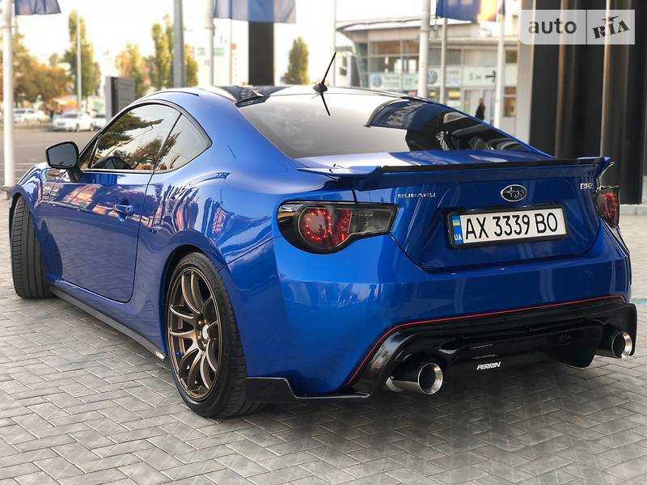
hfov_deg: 36.8
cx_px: 324
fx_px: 972
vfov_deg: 28.0
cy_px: 242
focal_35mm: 52
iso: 40
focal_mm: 6
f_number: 2.4
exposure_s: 1/50
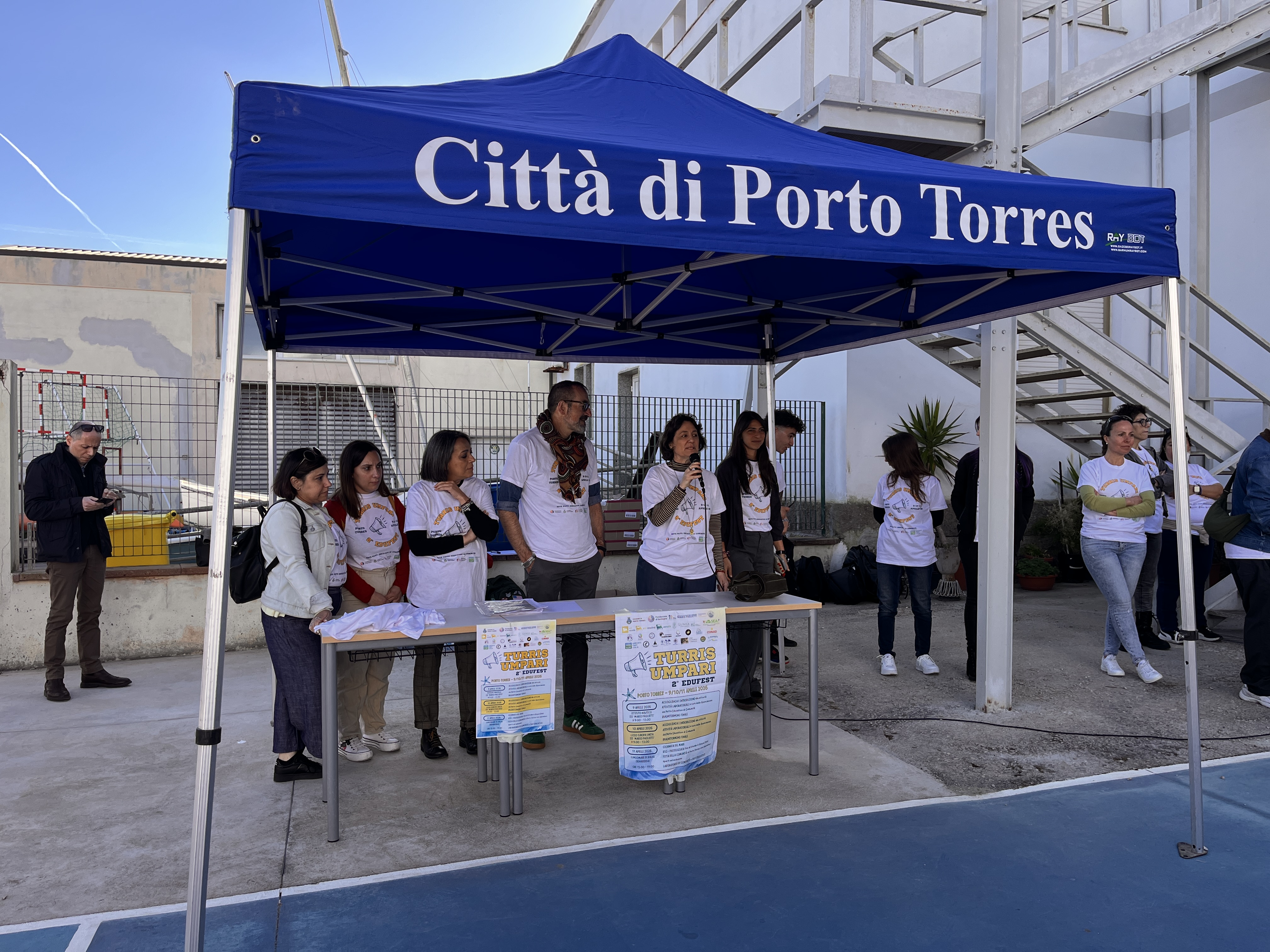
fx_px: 954
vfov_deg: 53.1
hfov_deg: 67.3
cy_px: 476
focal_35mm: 26
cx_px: 635
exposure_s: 1/688
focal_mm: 5.1
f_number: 1.6
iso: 50
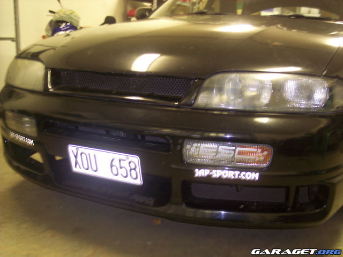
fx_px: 386
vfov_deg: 36.8
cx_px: 172
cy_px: 128
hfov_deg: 47.9
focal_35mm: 39
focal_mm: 8
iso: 100
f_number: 2.8
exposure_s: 1/2
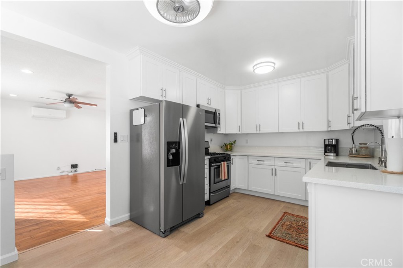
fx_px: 168
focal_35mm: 15
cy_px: 134
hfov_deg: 100.4
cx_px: 202
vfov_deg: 77.3
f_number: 7.1
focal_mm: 10
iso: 320
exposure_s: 1/15
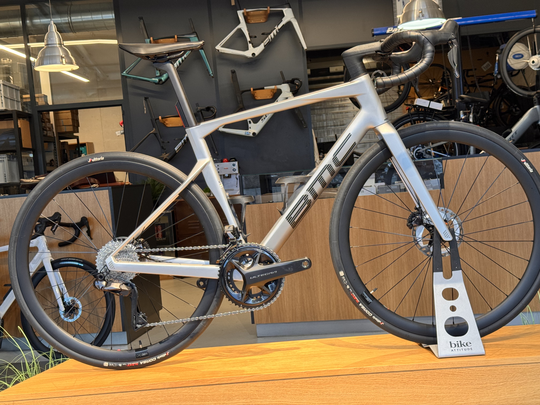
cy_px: 202
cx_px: 270
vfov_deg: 30.3
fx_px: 749
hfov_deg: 39.7
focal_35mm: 48
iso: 125
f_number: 1.78
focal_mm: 6.76
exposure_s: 1/100
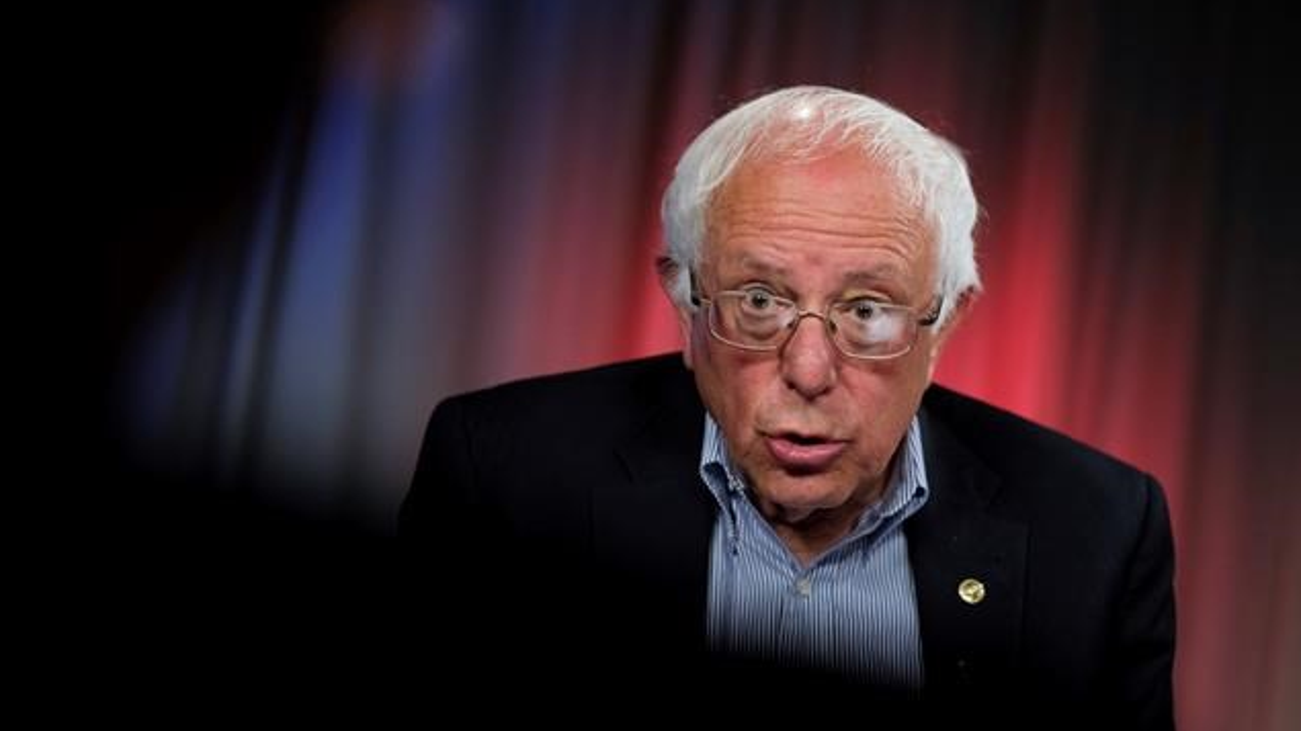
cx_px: 656
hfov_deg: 23.7
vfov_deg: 13.4
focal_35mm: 90
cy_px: 357
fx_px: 3104
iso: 1600
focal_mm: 56
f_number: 1.4
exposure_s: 1/1000
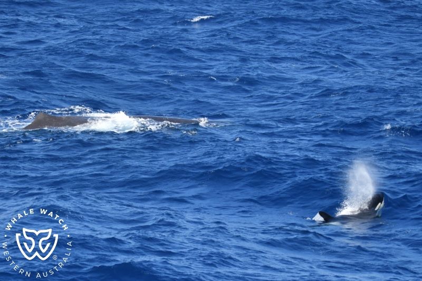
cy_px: 140
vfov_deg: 9.8
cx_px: 211
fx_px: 1641
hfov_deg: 14.7
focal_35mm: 140
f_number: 5
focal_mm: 140
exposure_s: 1/8000
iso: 1000
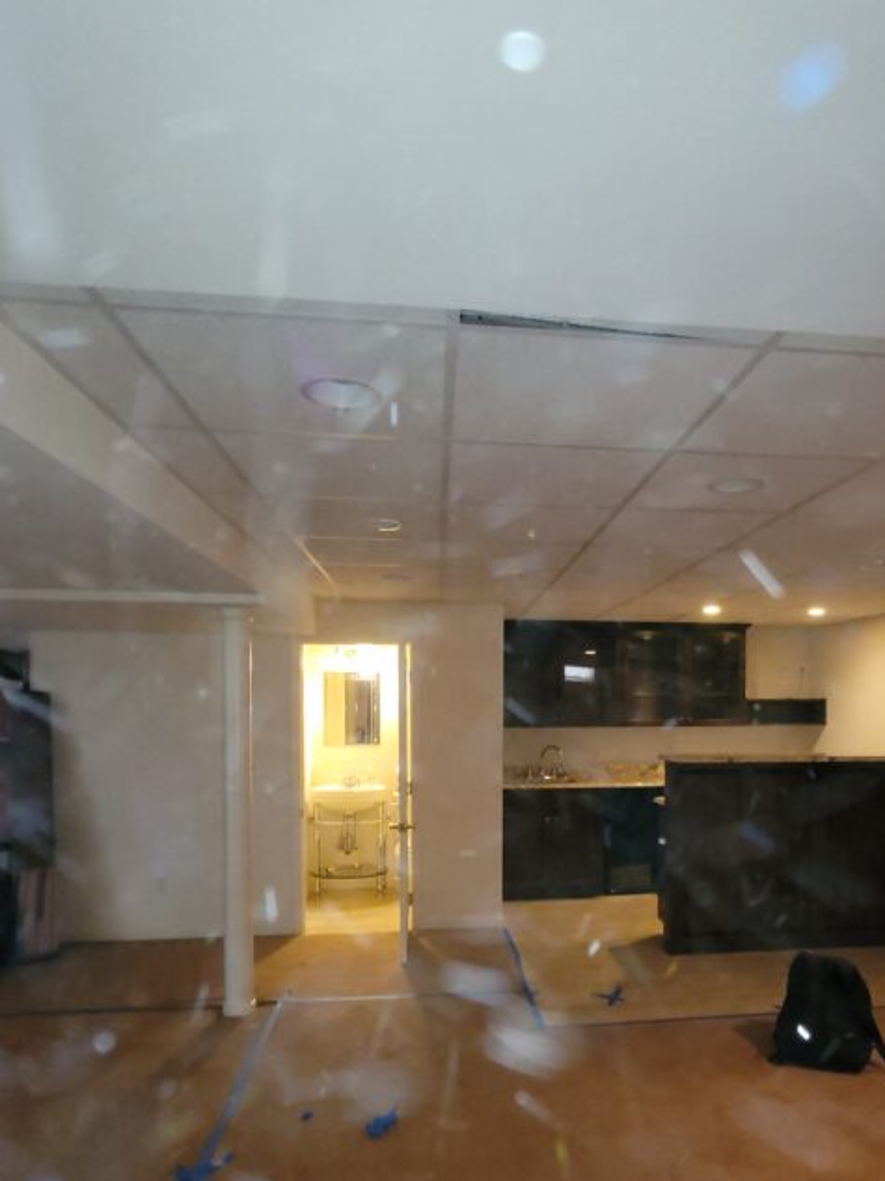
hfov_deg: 62.6
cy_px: 730
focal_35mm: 21
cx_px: 551
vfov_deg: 77.7
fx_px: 716
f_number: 2.2
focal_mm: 2.2
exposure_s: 1/30
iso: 320
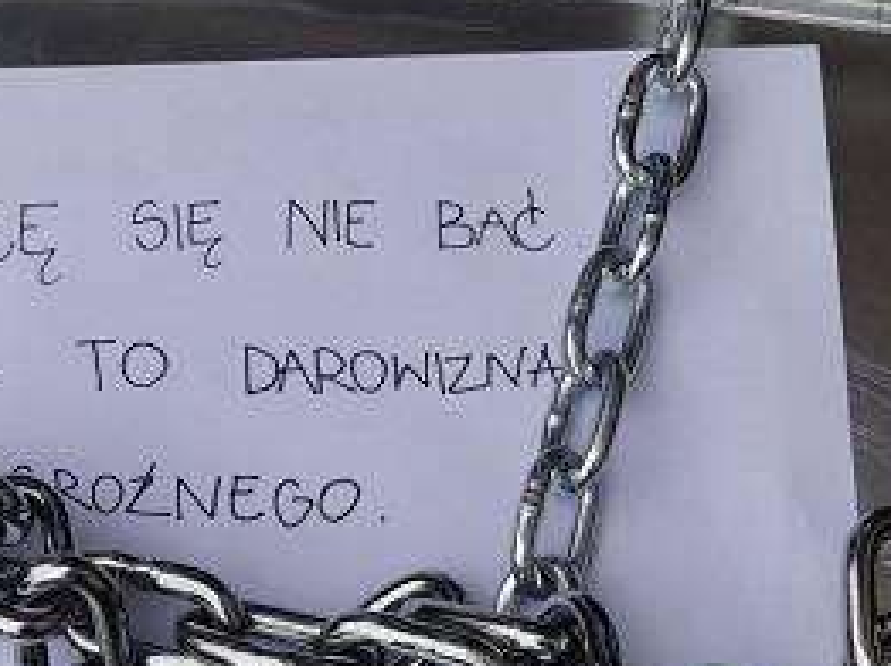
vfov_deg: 15.7
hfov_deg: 20.6
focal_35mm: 94
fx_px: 2417
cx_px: 180
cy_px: 340
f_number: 1.6
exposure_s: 1/1742
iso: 50
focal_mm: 5.56
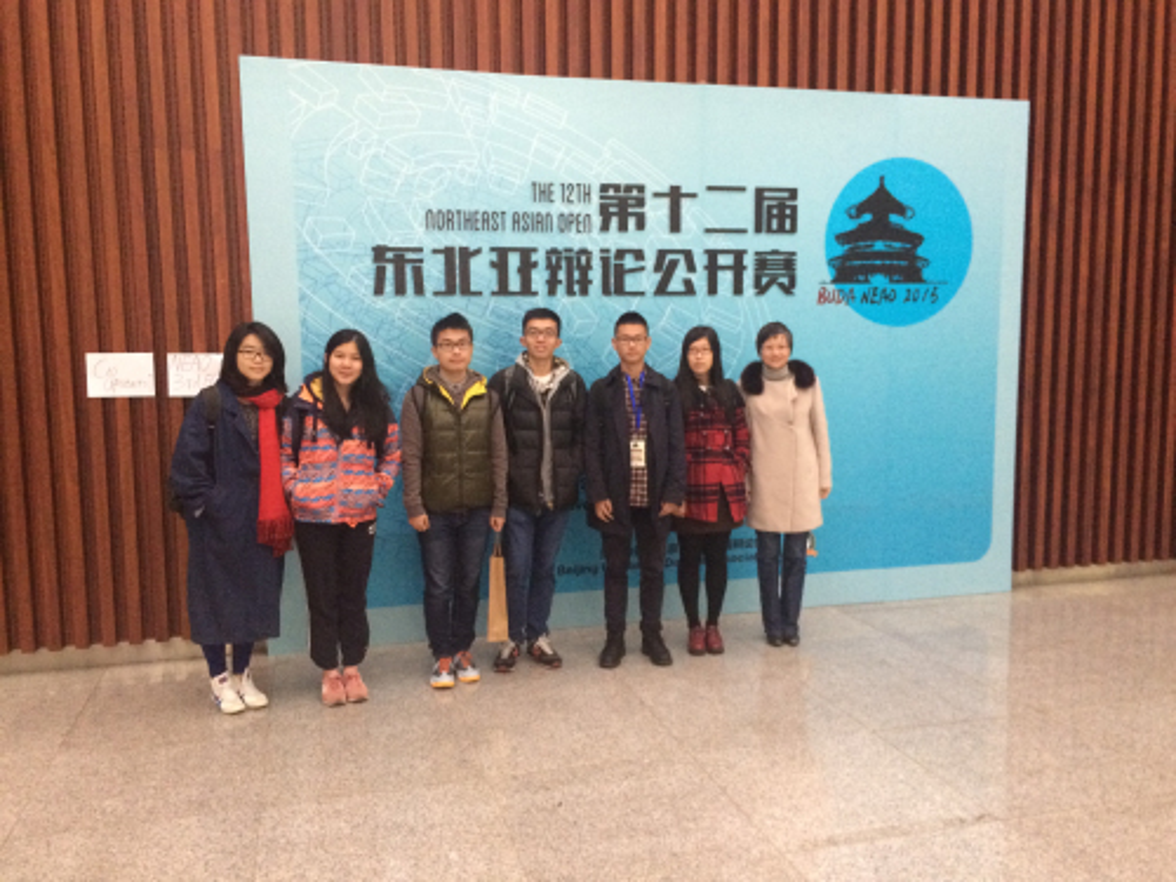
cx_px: 588
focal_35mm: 29
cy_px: 441
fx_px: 985
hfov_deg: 61.7
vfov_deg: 48.2
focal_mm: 4.15
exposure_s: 1/15
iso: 320
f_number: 2.2
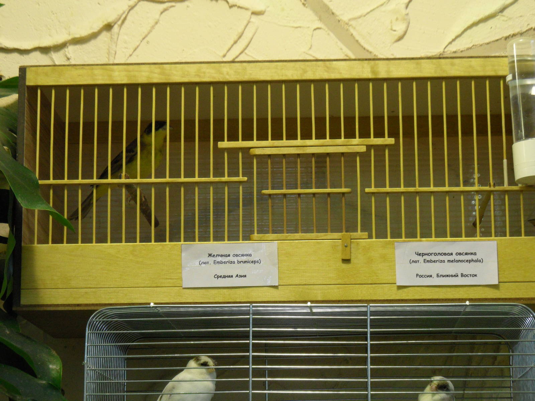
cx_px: 268
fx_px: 1546
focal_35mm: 100
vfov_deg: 14.8
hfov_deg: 19.6
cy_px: 200
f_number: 4.4
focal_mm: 16.3
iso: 200
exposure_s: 1/20
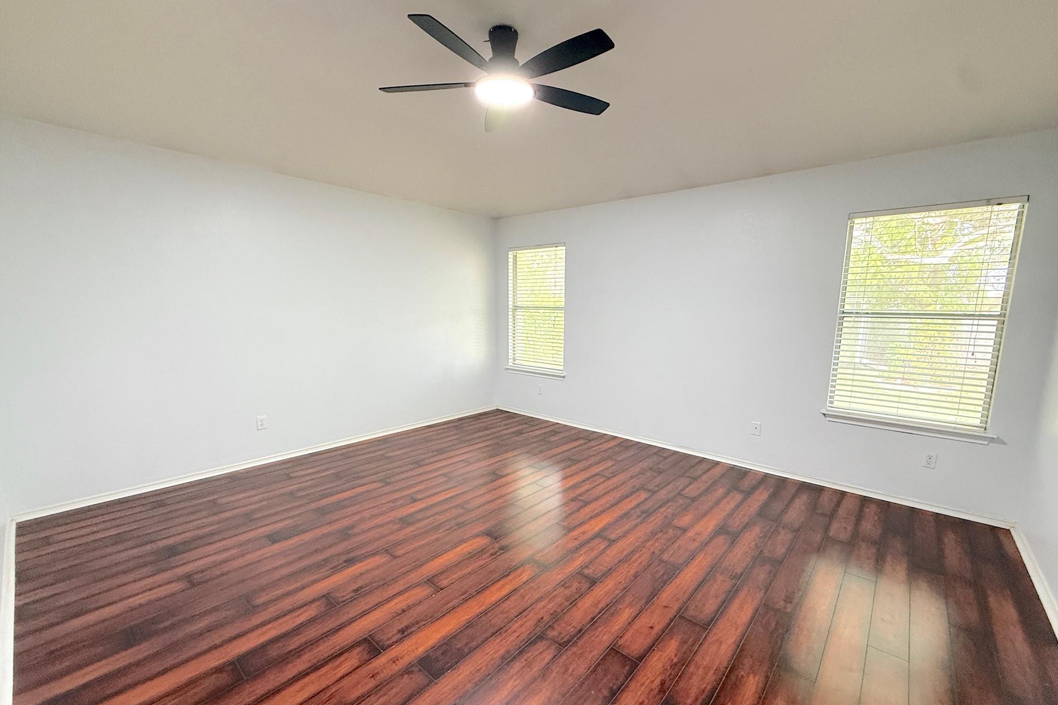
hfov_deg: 100.4
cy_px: 372
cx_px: 543
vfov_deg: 77.2
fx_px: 441
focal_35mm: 15
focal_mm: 2.22
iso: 320
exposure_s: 1/68
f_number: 2.2
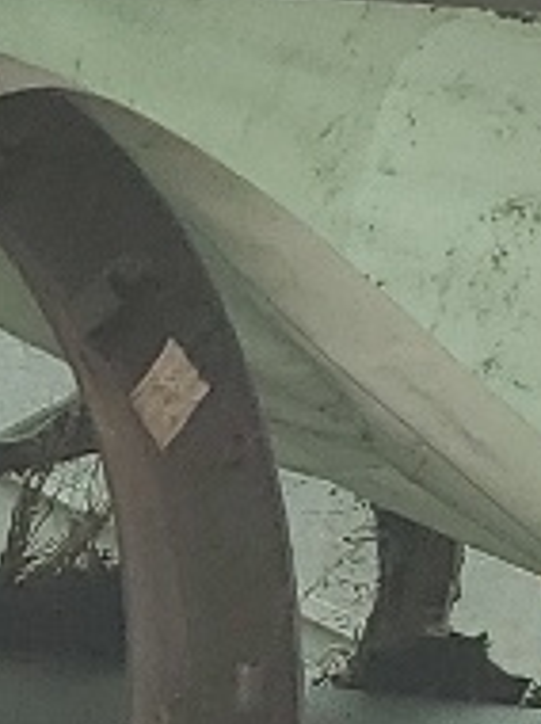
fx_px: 4574
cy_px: 2111
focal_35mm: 219
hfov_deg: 6.7
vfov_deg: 7.9
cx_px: -255
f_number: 1.5
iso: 50
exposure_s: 1/294
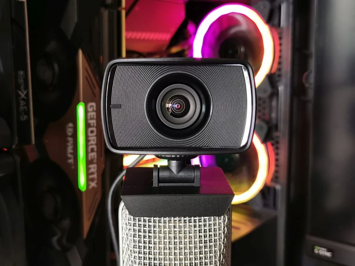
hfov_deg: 44.8
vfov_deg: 34.3
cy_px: 133
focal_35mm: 42
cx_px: 178
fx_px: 431
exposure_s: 1/50
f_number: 1.6
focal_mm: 5.56
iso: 200
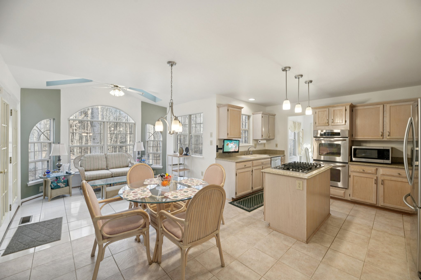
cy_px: 140
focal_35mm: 14
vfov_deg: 81.2
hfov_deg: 104.3
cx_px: 210
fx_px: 164
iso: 200
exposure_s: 1/15
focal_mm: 14
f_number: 8
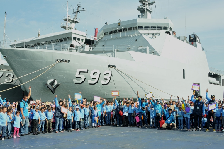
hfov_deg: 46.4
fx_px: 261
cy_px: 74
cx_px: 112
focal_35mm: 42
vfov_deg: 31.8
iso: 200
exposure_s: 1/80
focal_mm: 28
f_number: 13
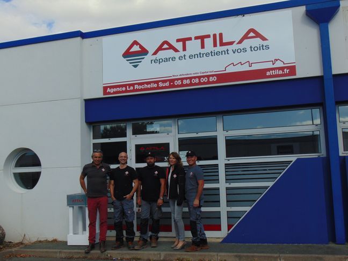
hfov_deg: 44.8
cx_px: 174
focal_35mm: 42
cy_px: 130
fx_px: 422
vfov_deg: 34.3
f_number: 8.7
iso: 80
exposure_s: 1/250
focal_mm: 7.6
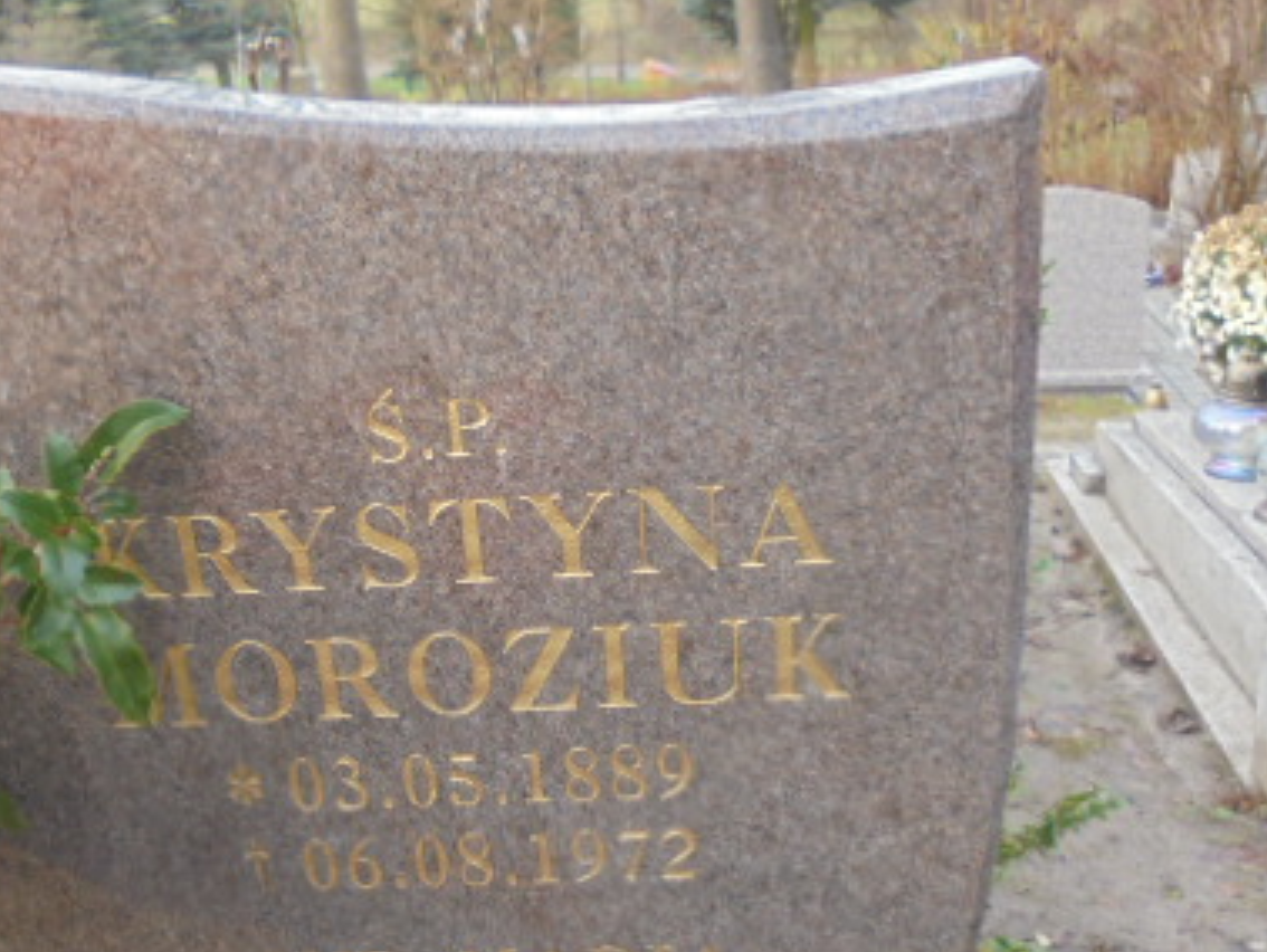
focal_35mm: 44
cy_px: 479
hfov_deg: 42.7
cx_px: 493
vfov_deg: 32.9
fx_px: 1611
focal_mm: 4.6
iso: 100
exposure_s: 1/50
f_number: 3.5
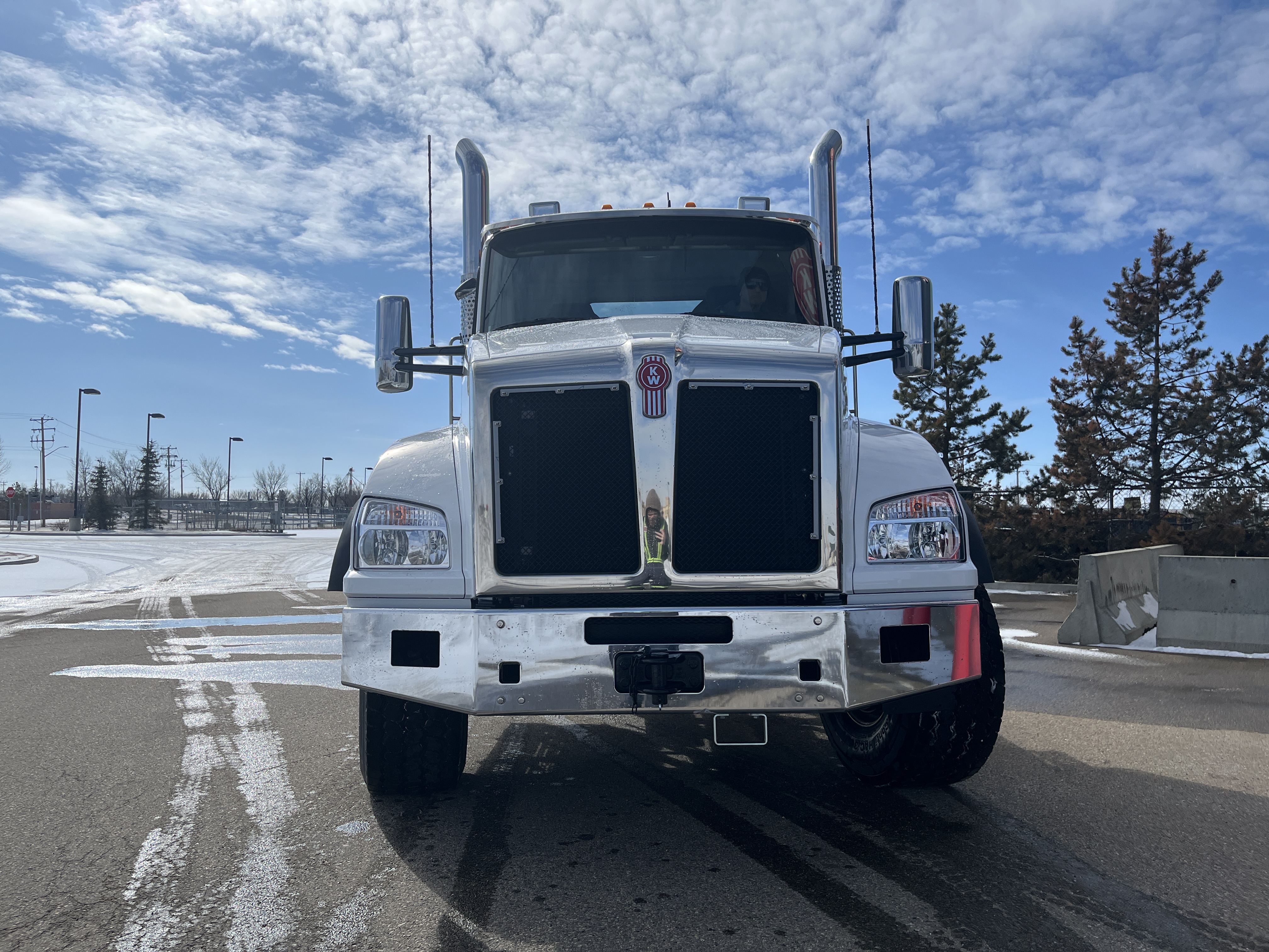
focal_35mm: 26
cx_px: 634
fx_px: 953
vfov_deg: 53.1
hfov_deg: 67.3
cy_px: 476
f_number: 1.6
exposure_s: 1/9091
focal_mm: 5.1
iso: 50
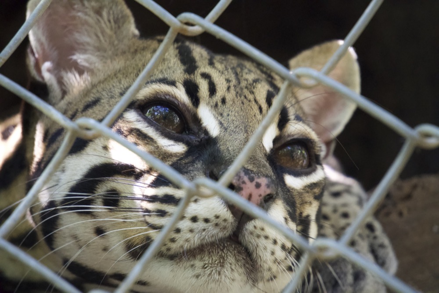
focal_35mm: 315
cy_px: 146
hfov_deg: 6.5
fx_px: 3840
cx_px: 220
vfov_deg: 4.4
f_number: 6.3
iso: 6400
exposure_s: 1/320
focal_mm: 210
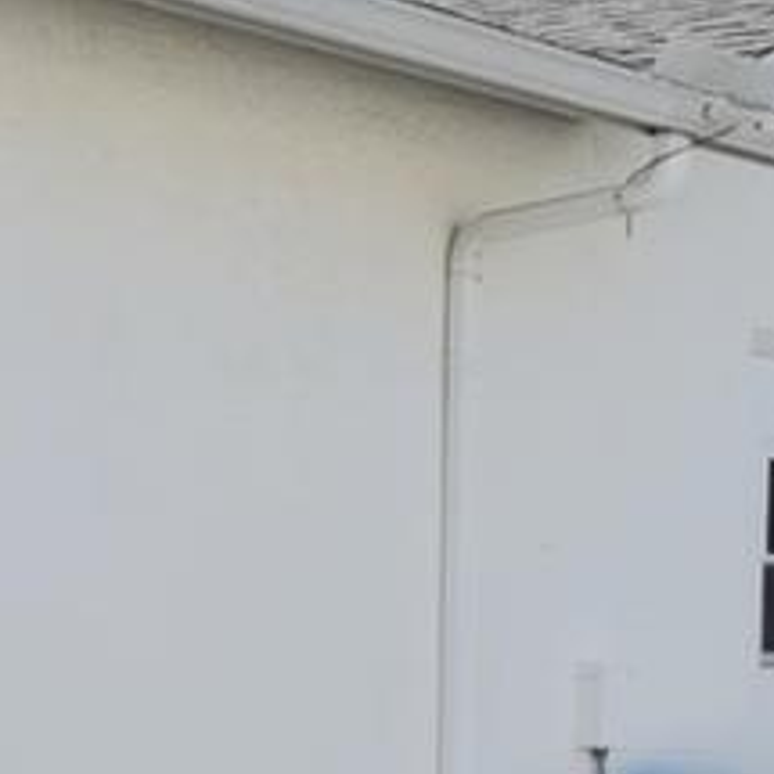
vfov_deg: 14.9
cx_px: 338
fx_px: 2884
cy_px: 878
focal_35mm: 114
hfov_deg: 15.3
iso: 160
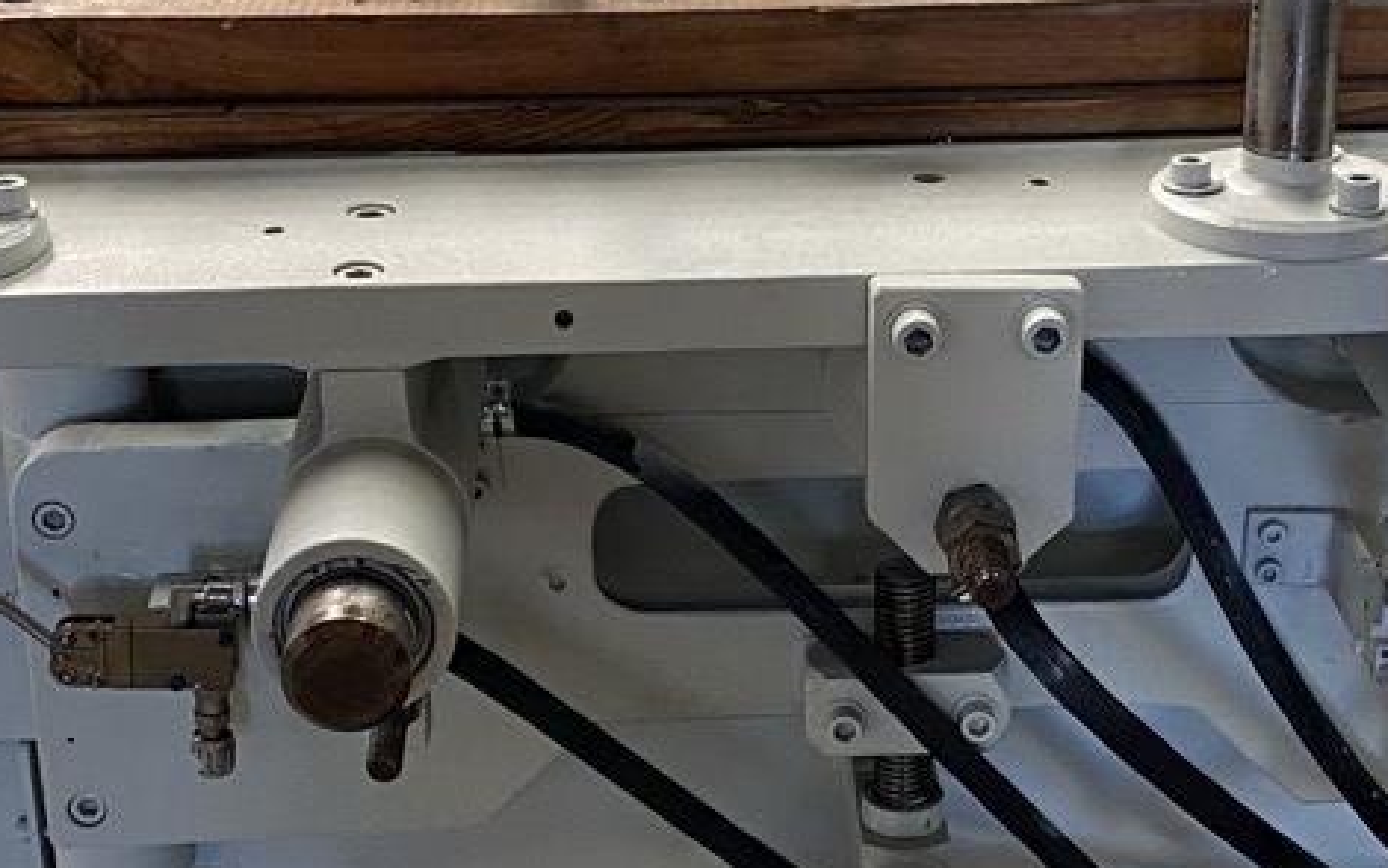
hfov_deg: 27.4
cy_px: 455
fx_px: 2838
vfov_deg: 17.4
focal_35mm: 75
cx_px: 833
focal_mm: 4.25
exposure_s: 1/82
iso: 125
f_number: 1.8
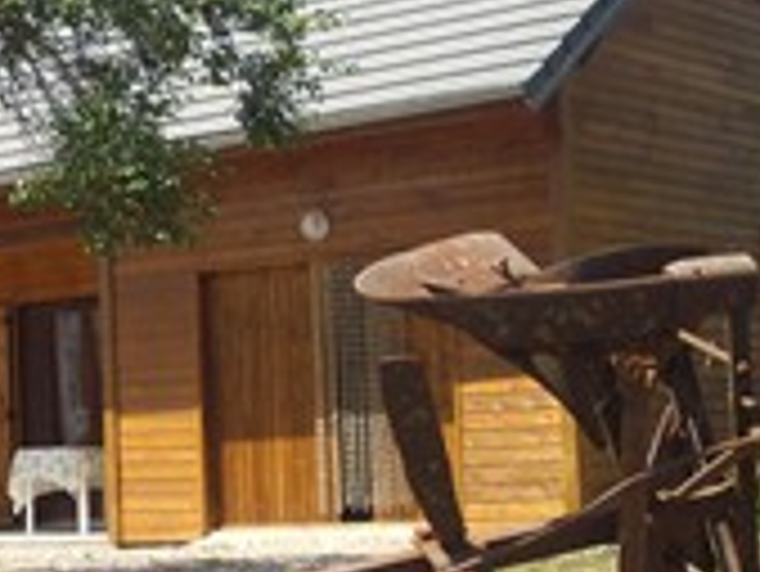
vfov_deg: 15.1
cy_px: 329
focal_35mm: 98
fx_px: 2153
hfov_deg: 19.9
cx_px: 220
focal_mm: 6.2
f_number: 5.6
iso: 80
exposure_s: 1/160
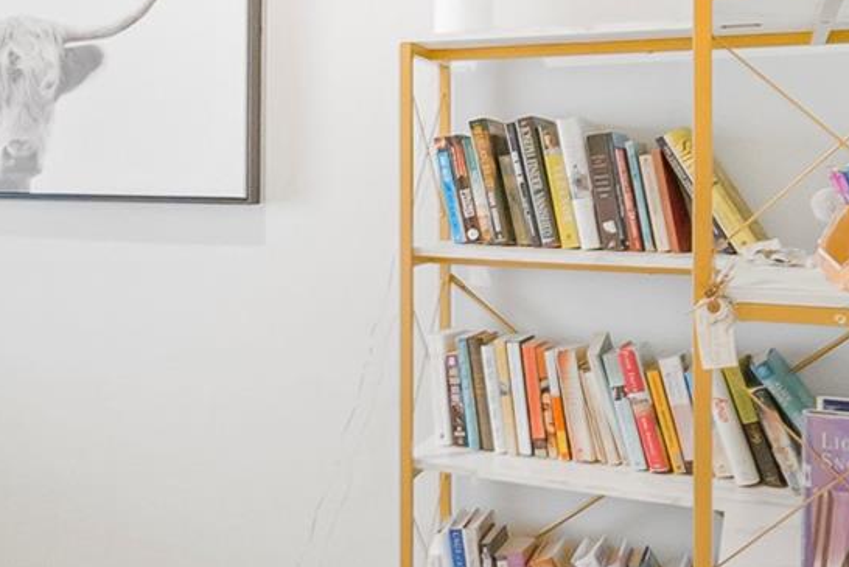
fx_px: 1062
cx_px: 142
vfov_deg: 29.8
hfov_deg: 41.3
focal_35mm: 45
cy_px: 217
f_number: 8
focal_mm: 12
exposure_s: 1/200
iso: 12800
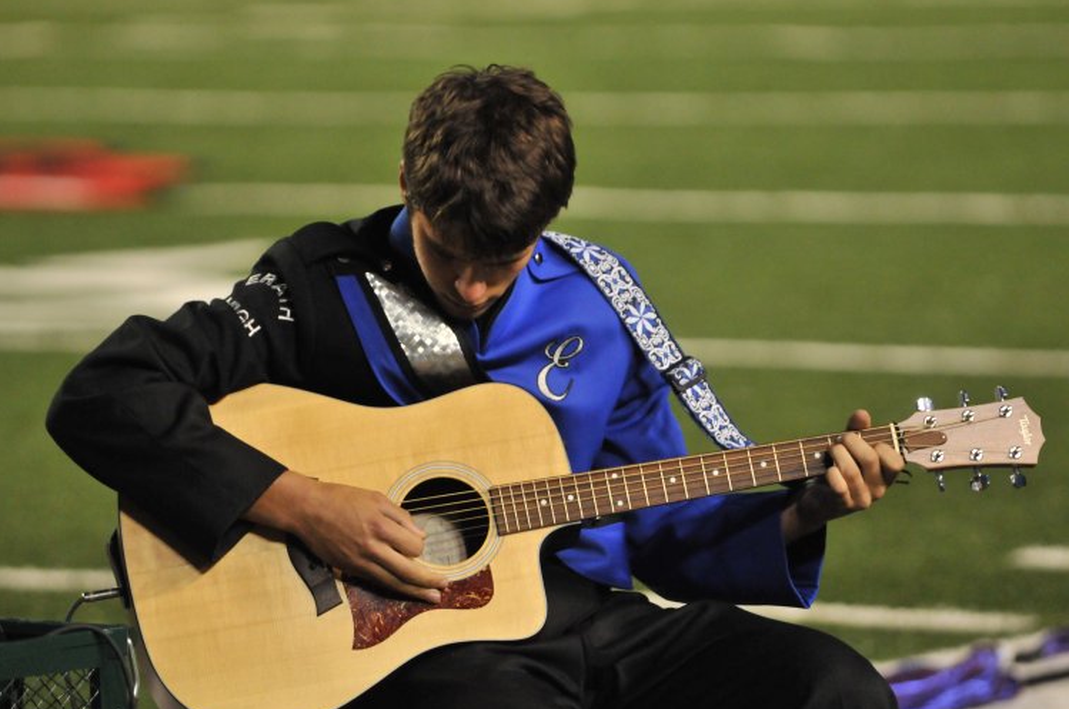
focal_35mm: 281
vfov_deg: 4.9
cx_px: 568
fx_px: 8318
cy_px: 374
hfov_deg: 7.4
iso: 1600
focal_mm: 175
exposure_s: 1/500
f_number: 2.8
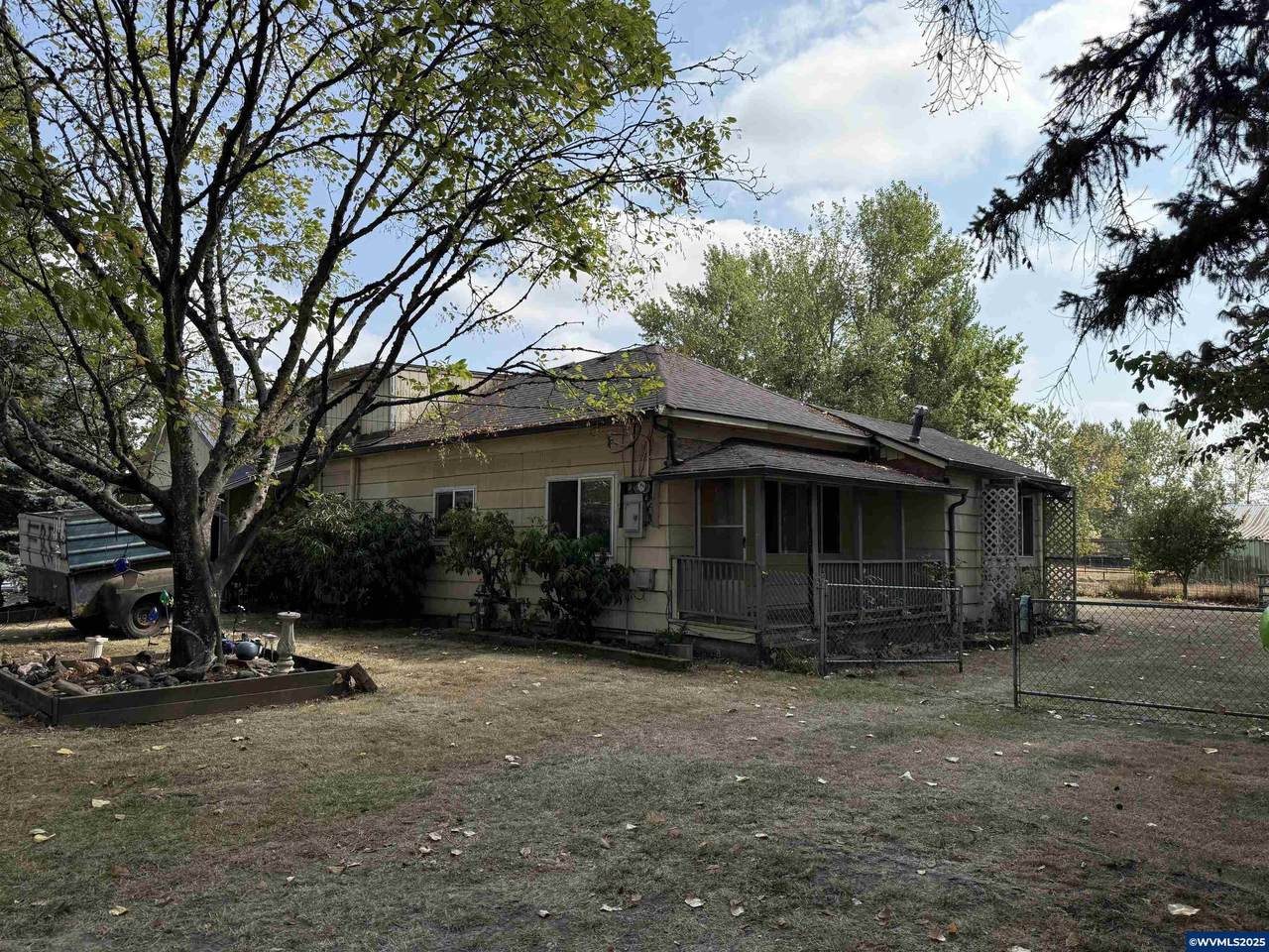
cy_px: 476
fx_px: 880
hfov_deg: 71.6
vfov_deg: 56.8
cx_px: 634
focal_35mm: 24
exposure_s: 1/3953
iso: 100
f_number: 1.78
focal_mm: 6.76
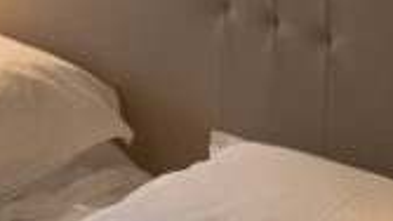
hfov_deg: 21.2
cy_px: -306
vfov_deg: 11.5
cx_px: -172
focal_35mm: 87
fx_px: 907
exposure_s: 1/100
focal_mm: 1.57
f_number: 1.8
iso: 64
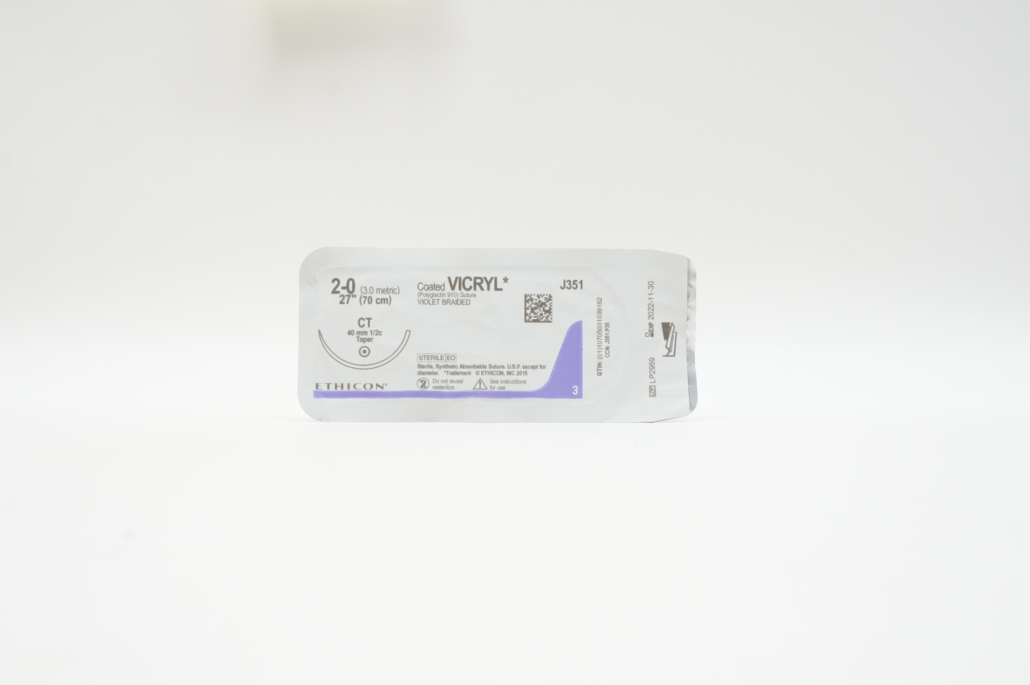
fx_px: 1200
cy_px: 342
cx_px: 515
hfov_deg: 46.4
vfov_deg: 31.8
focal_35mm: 42
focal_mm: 28
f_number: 10
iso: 400
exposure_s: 1/15
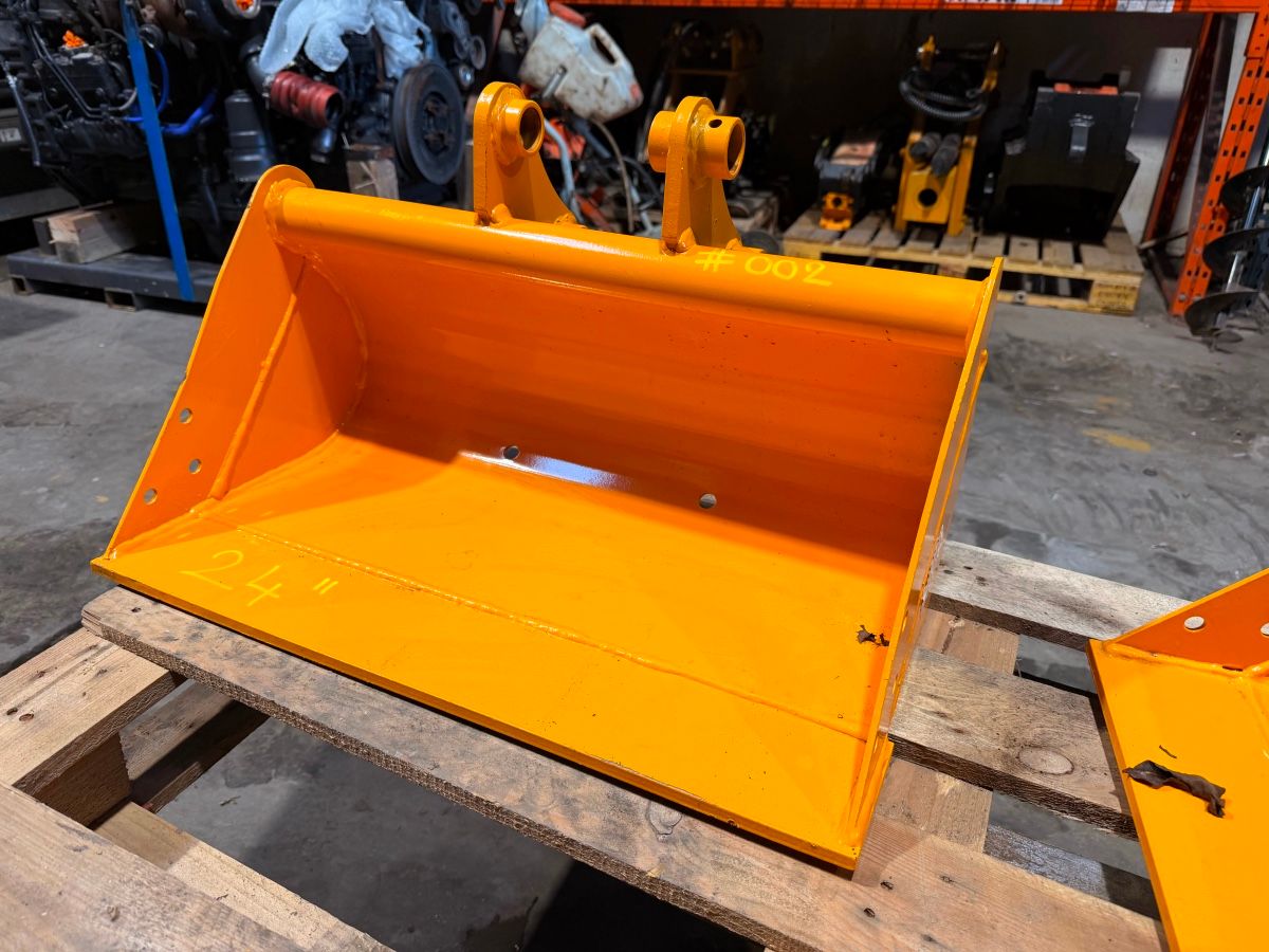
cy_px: 476
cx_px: 634
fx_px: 880
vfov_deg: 56.8
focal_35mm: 24
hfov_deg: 71.6
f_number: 1.78
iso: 100
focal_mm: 6.76
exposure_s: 1/100
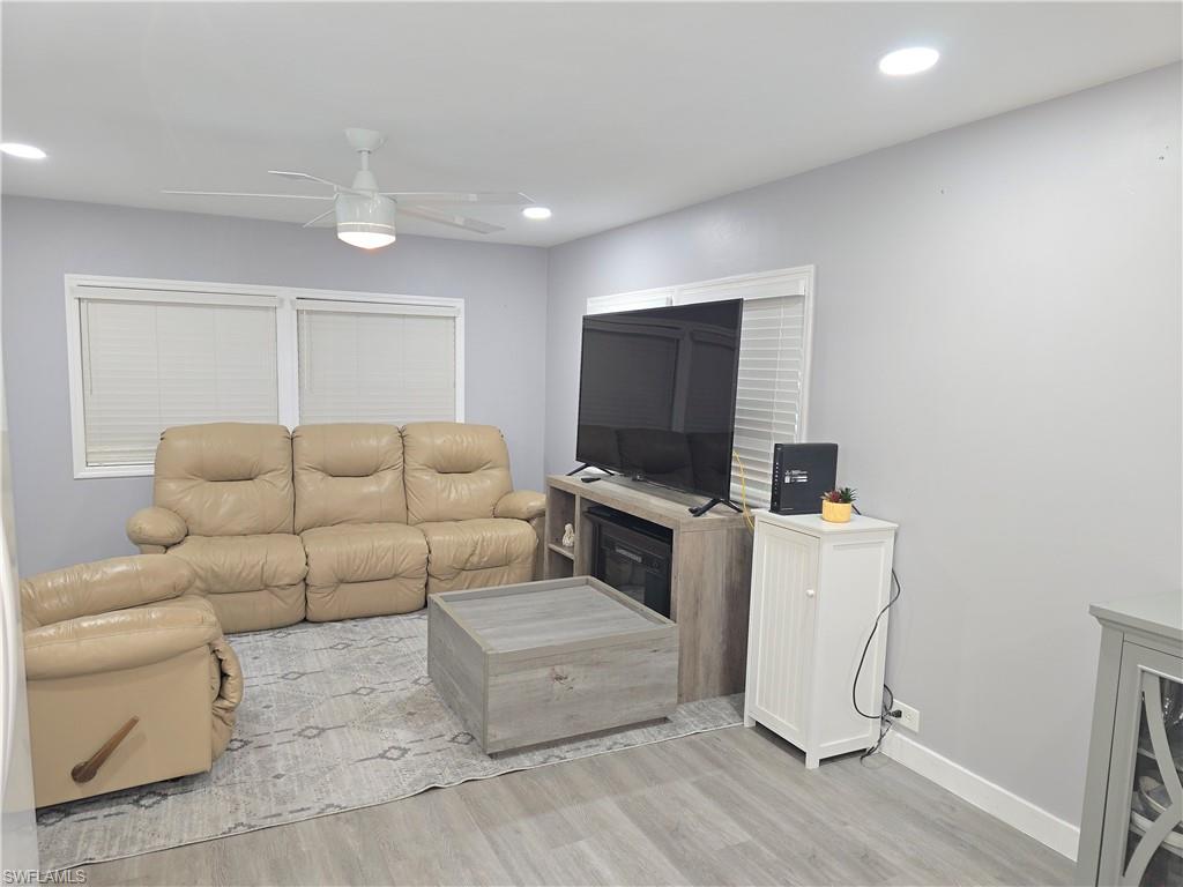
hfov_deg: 73.9
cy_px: 444
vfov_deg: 58.9
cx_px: 592
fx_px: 786
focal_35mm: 23
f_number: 1.7
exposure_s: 1/24
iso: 100
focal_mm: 6.3
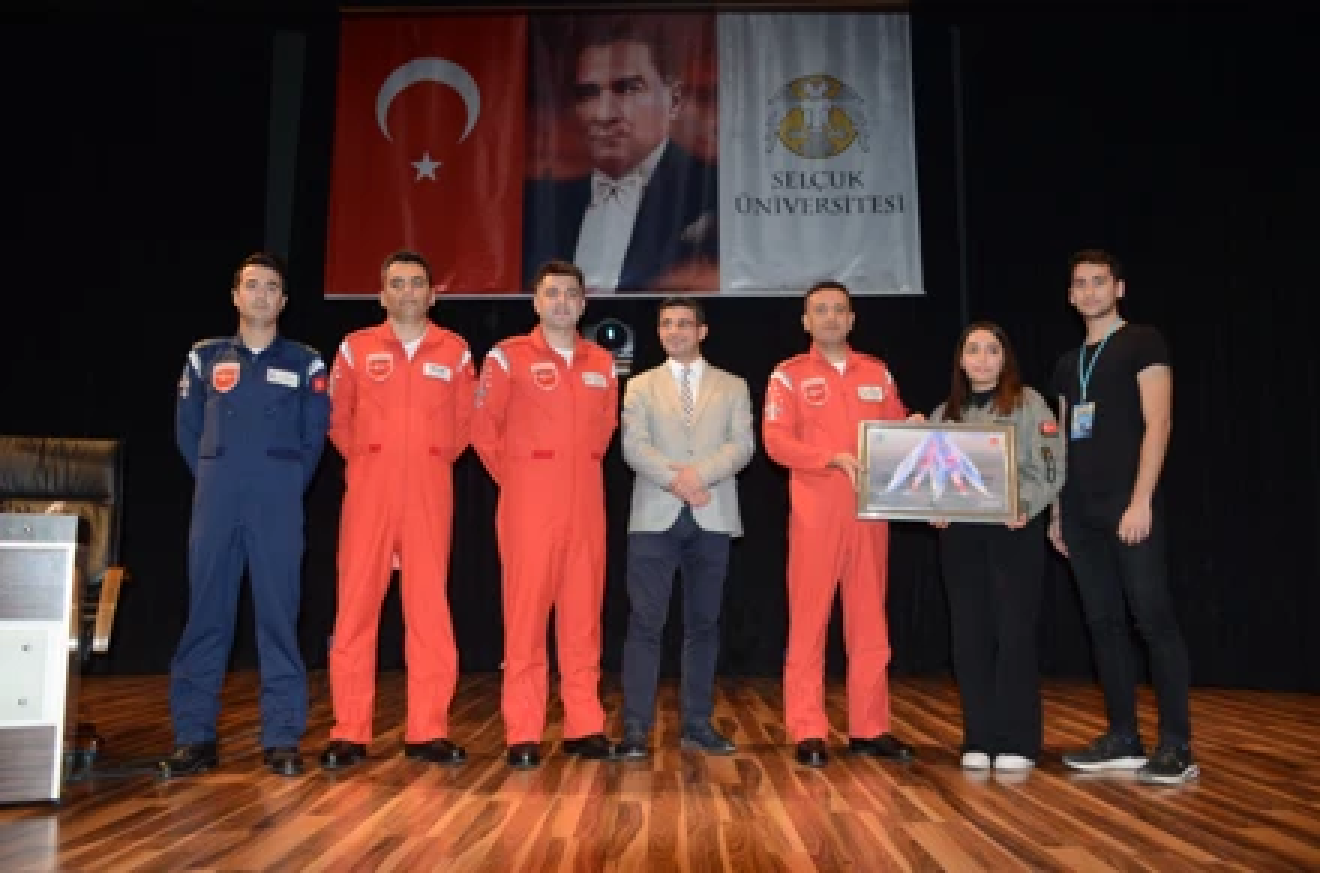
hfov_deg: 67.5
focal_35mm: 27
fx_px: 988
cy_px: 436
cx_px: 660
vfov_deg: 47.7
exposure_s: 1/200
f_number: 3.5
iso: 500
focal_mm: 18
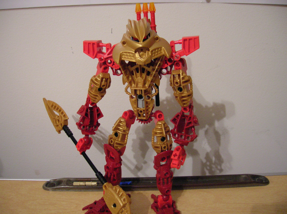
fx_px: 282
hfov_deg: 54.0
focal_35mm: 34
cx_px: 144
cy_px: 107
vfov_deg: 41.7
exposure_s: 1/3.3
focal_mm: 5.7
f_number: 2.9
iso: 200
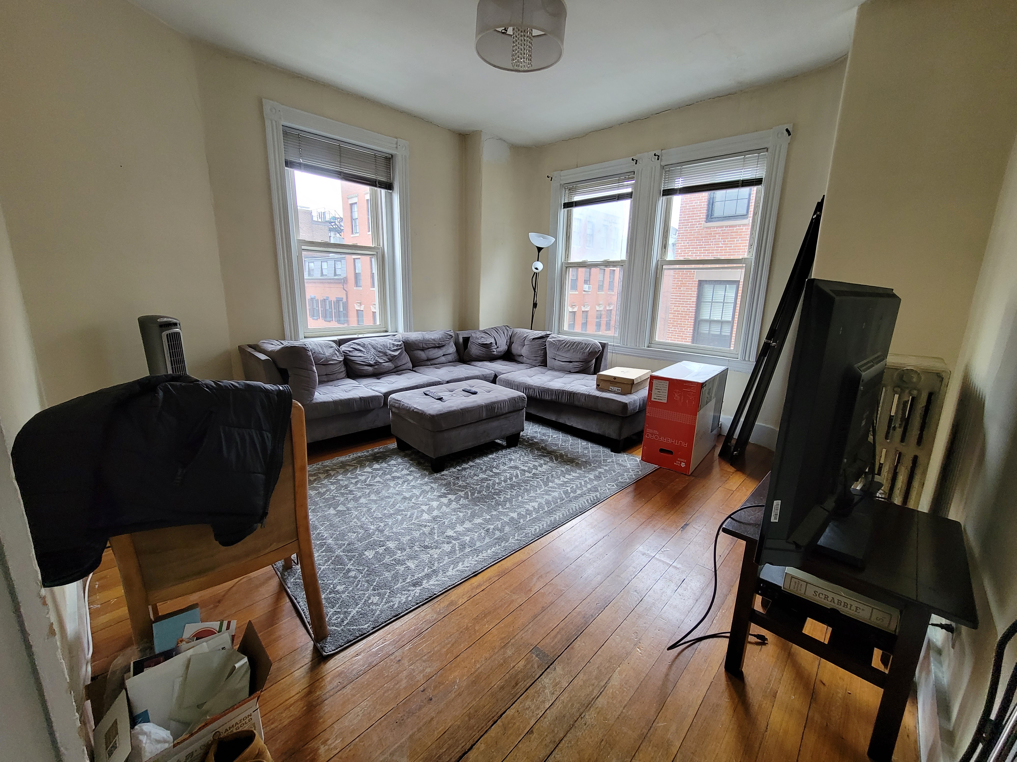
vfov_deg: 89.9
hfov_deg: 106.2
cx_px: 508
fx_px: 382
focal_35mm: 13
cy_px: 381
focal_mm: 2.2
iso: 200
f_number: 2.2
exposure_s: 1/60
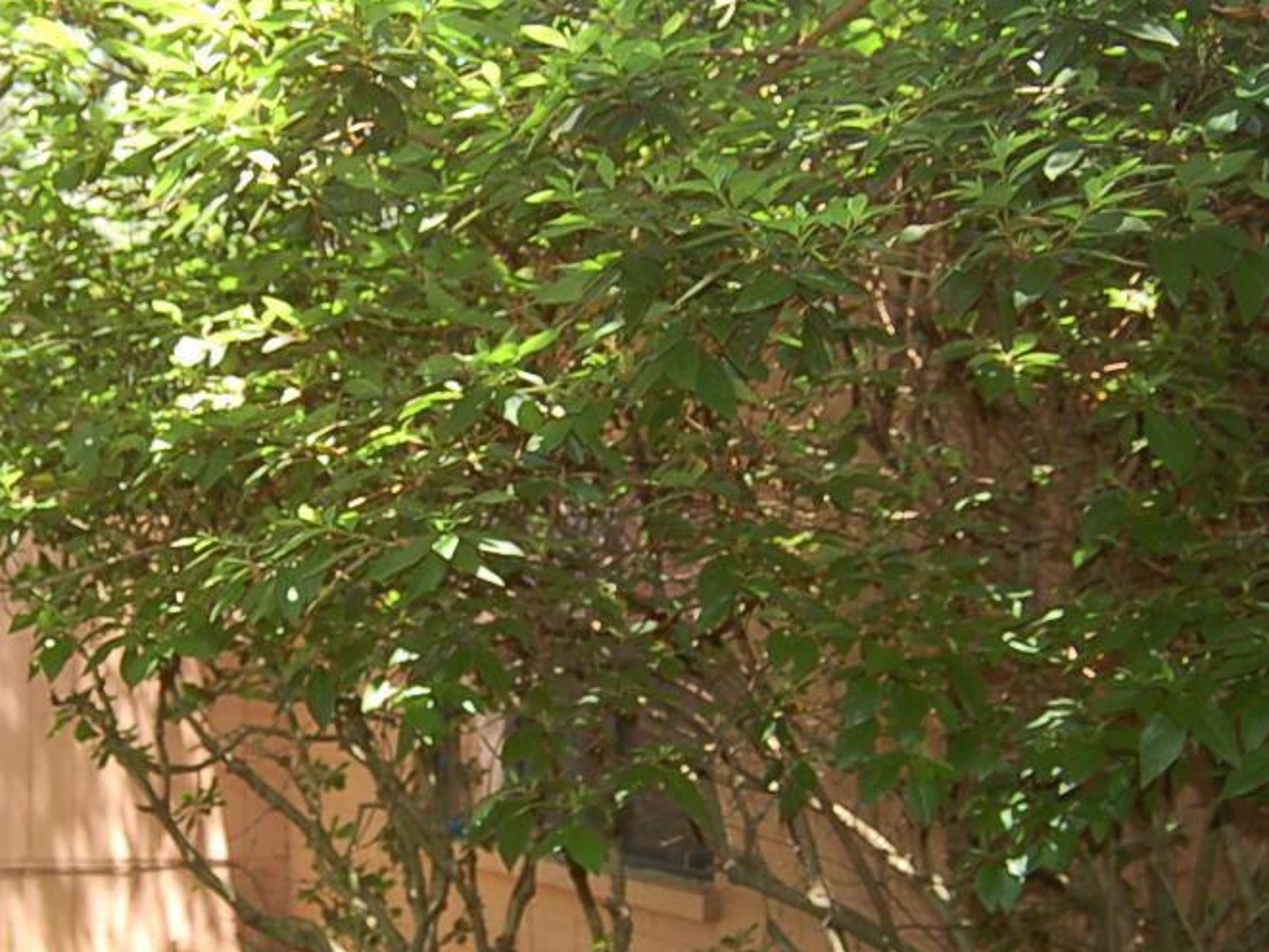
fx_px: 2163
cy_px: 593
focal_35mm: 59
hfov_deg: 32.4
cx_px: 397
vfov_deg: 24.8
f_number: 3.5
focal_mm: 18
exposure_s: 1/250
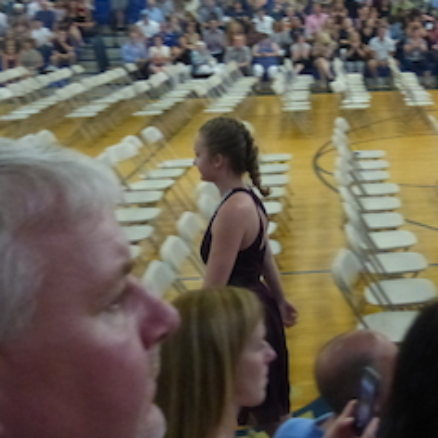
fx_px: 888
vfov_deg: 27.6
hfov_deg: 26.3
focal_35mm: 62
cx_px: 435
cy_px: 156
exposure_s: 1/80
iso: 800
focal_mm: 5.6
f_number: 2.8
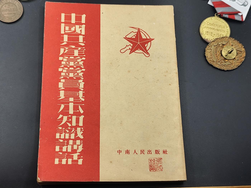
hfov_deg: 36.2
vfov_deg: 27.5
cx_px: 126
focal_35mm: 53
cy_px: 94
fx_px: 384
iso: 80
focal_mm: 6.14
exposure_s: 1/100
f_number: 1.65
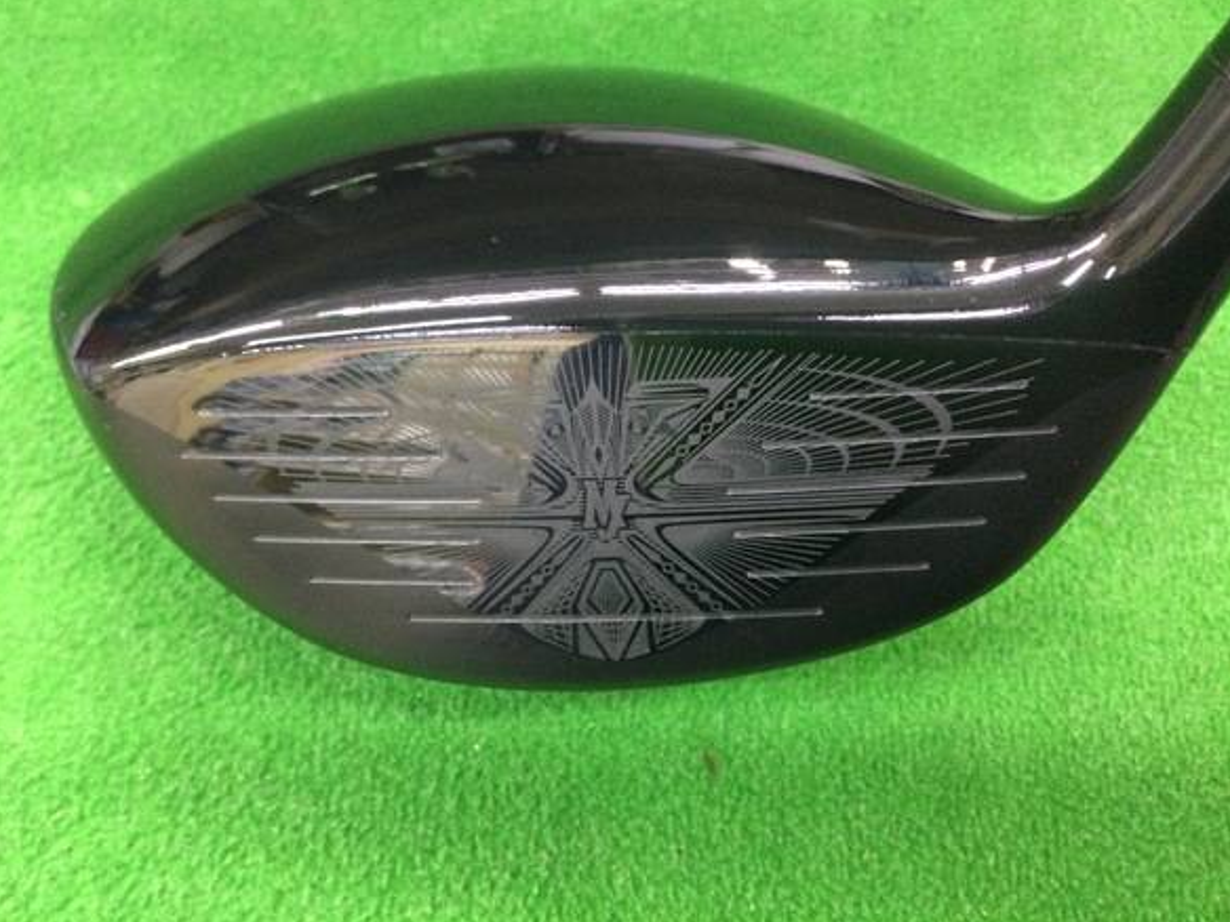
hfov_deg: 53.9
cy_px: 425
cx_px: 562
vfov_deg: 41.8
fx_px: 1208
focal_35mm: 34
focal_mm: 3.3
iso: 200
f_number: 2.4
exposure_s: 1/15
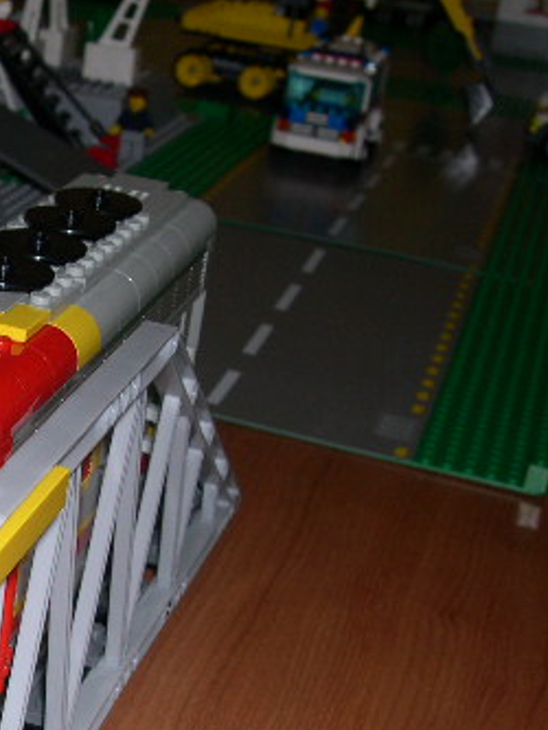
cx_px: -92
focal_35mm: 73
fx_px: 1540
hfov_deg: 19.1
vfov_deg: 26.5
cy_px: 480
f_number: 7.6
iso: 100
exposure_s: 1/60
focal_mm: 8
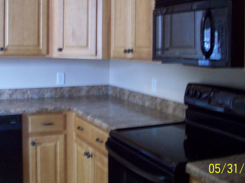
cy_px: 60
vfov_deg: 26.9
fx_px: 382
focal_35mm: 54
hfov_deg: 35.5
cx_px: 116
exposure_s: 1/8
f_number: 2.8
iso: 180
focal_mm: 6.2
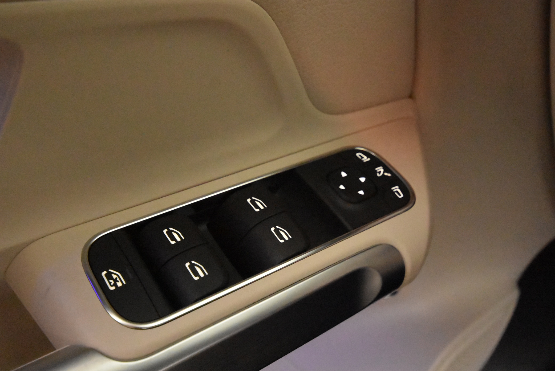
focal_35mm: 36
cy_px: 202
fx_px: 555
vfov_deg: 36.9
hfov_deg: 53.0
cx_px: 303
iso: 12800
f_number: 5.6
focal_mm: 20
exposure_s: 1/50
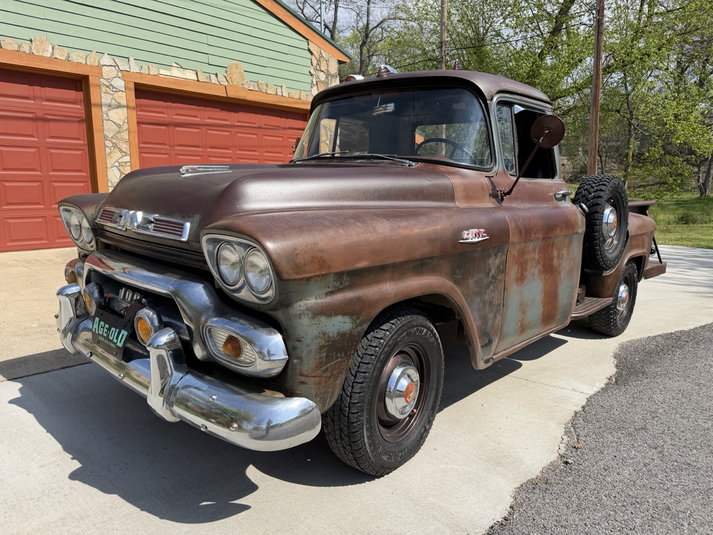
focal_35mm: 24
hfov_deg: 71.6
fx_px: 494
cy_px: 268
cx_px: 356
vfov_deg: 56.8
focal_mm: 6.76
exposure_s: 1/4167
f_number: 1.78
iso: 80
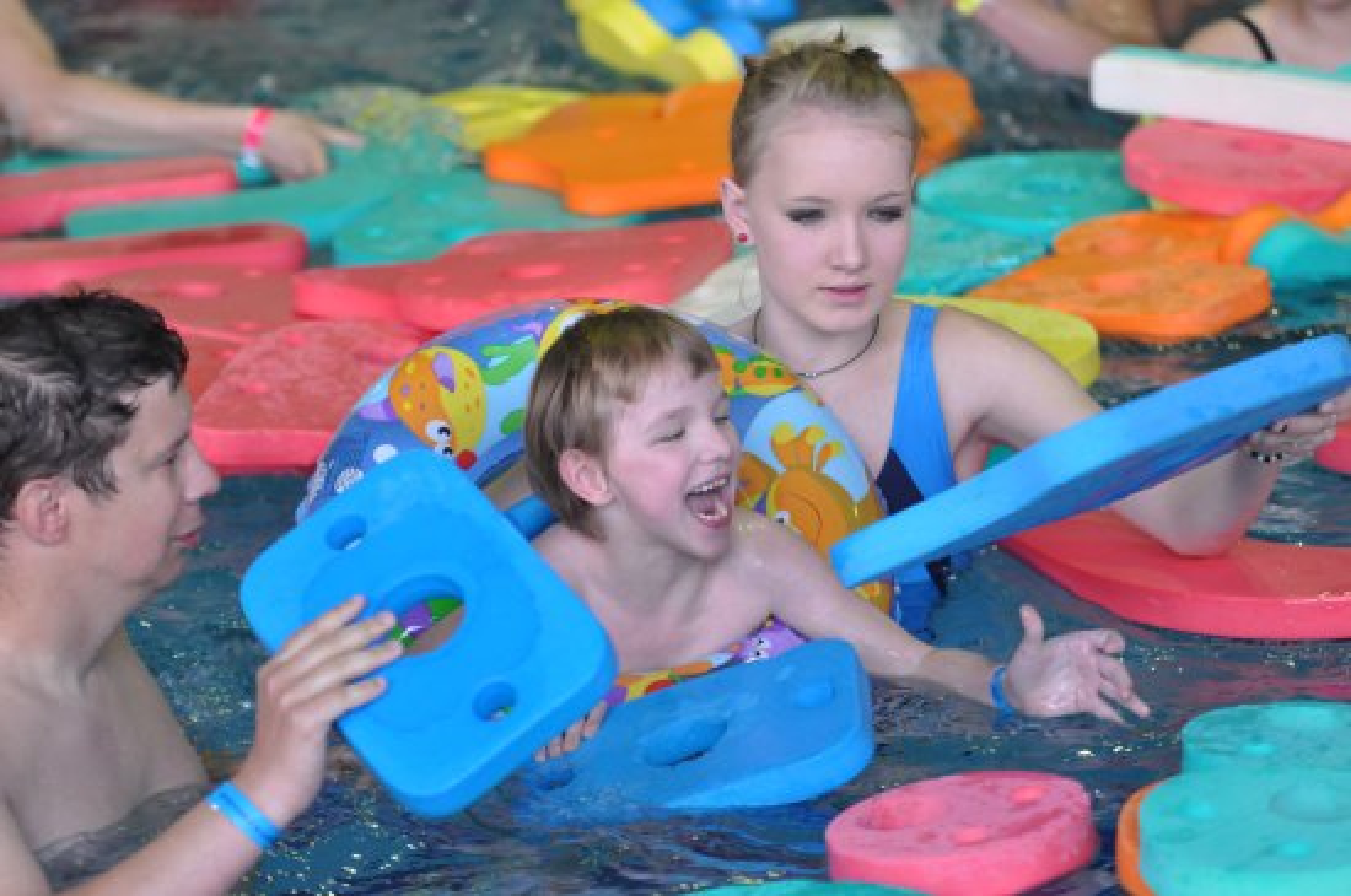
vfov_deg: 9.1
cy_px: 448
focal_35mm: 150
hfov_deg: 13.7
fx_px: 5621
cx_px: 676
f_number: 2.8
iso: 1600
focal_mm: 100
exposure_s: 1/500
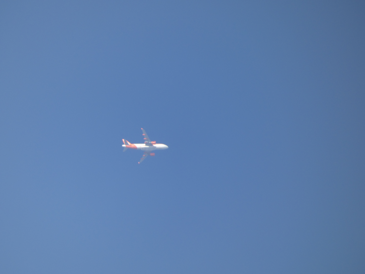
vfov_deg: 1.2
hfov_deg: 1.7
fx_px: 12653
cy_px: 137
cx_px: 182
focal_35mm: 1200
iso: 80
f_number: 5.9
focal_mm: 215
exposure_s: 1/160
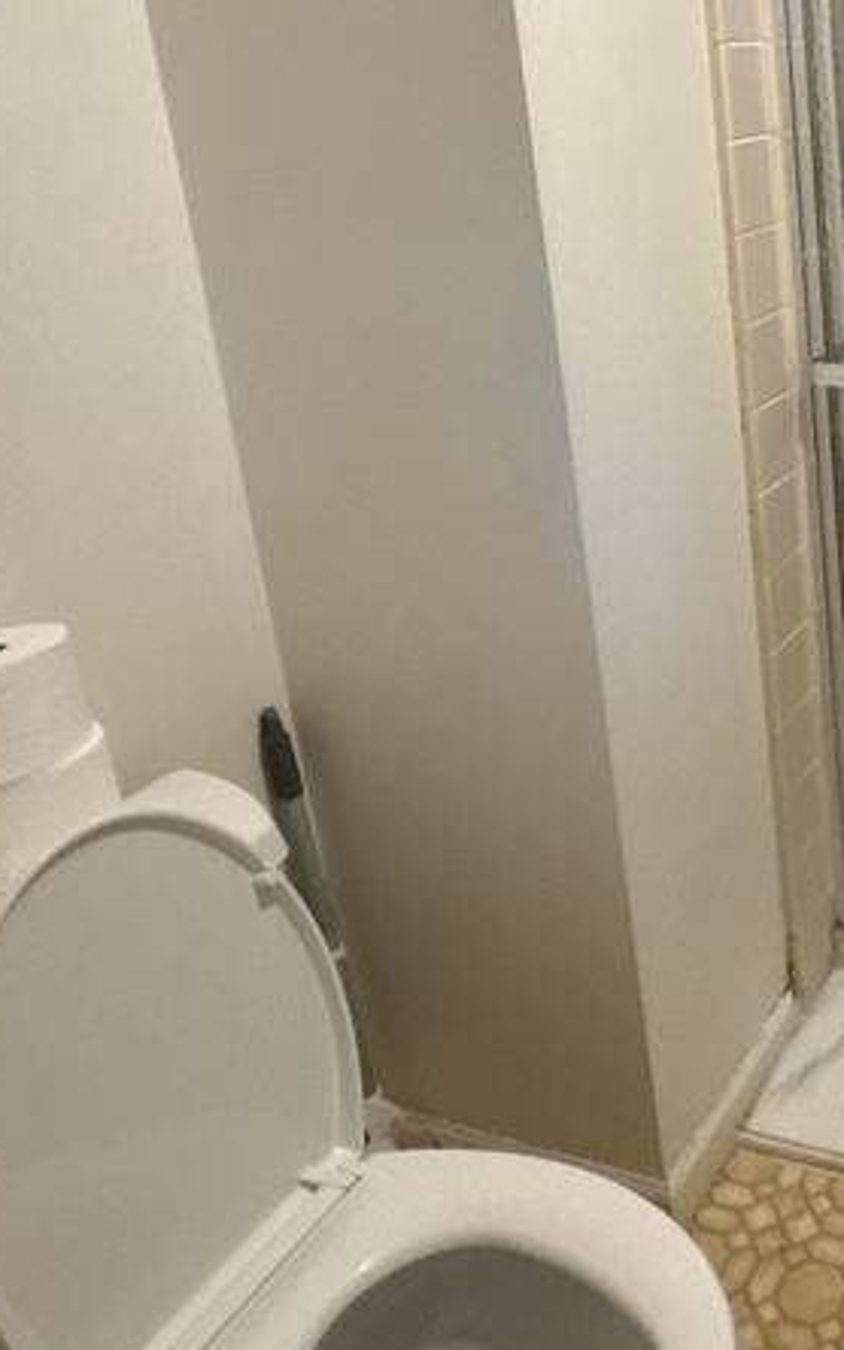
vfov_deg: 53.0
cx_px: 944
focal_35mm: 36
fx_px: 1325
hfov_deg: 31.1
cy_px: 449
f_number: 2.2
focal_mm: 2.22
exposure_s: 1/60
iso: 800
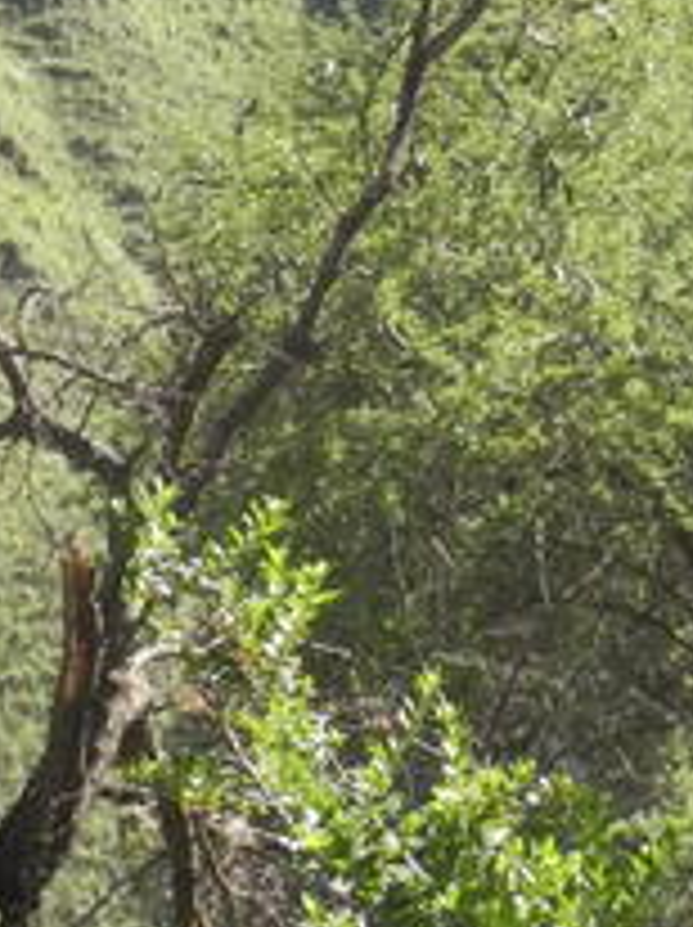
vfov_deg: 8.0
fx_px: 6660
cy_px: 567
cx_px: 1242
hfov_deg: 5.9
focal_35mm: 249
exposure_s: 1/1250
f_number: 4
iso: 400
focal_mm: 10.7
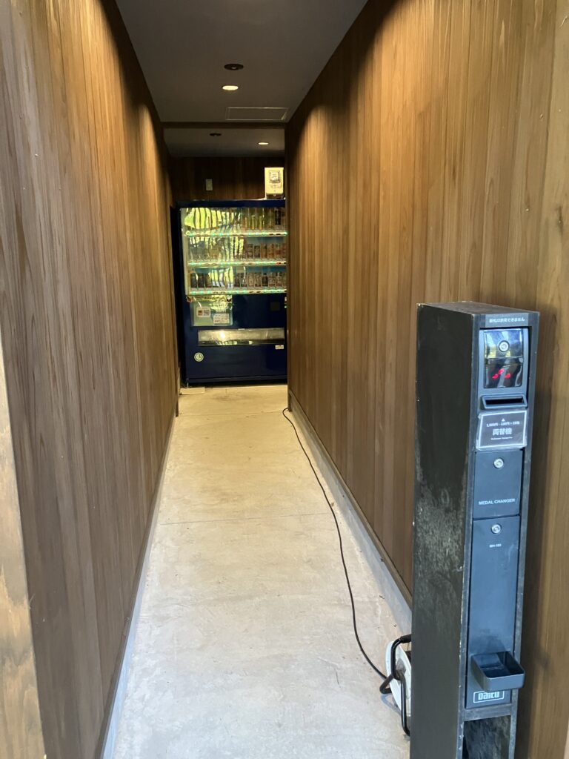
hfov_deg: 49.7
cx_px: 284
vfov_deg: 63.4
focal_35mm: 28
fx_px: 614
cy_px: 380
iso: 320
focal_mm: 3.99
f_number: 1.8
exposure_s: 1/57
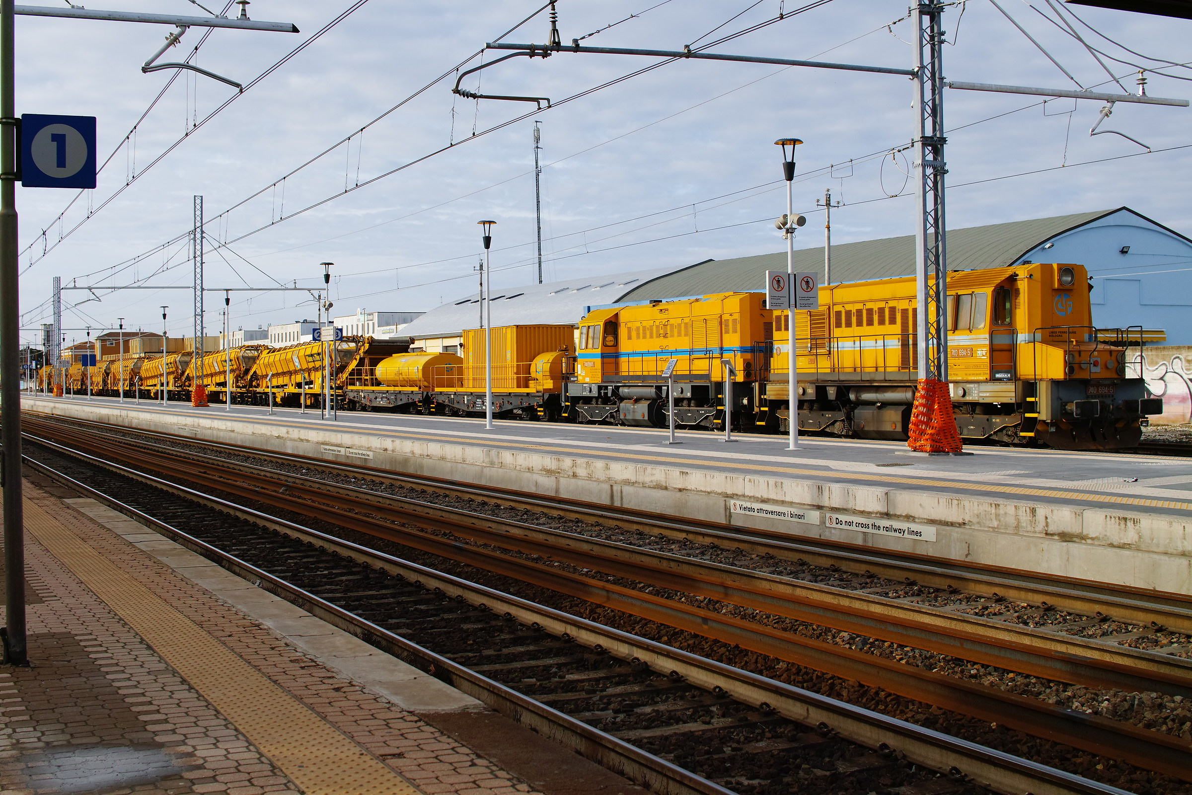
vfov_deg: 29.9
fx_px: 1490
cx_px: 596
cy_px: 398
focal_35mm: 45
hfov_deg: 43.6
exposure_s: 1/640
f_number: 5
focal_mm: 30
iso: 100
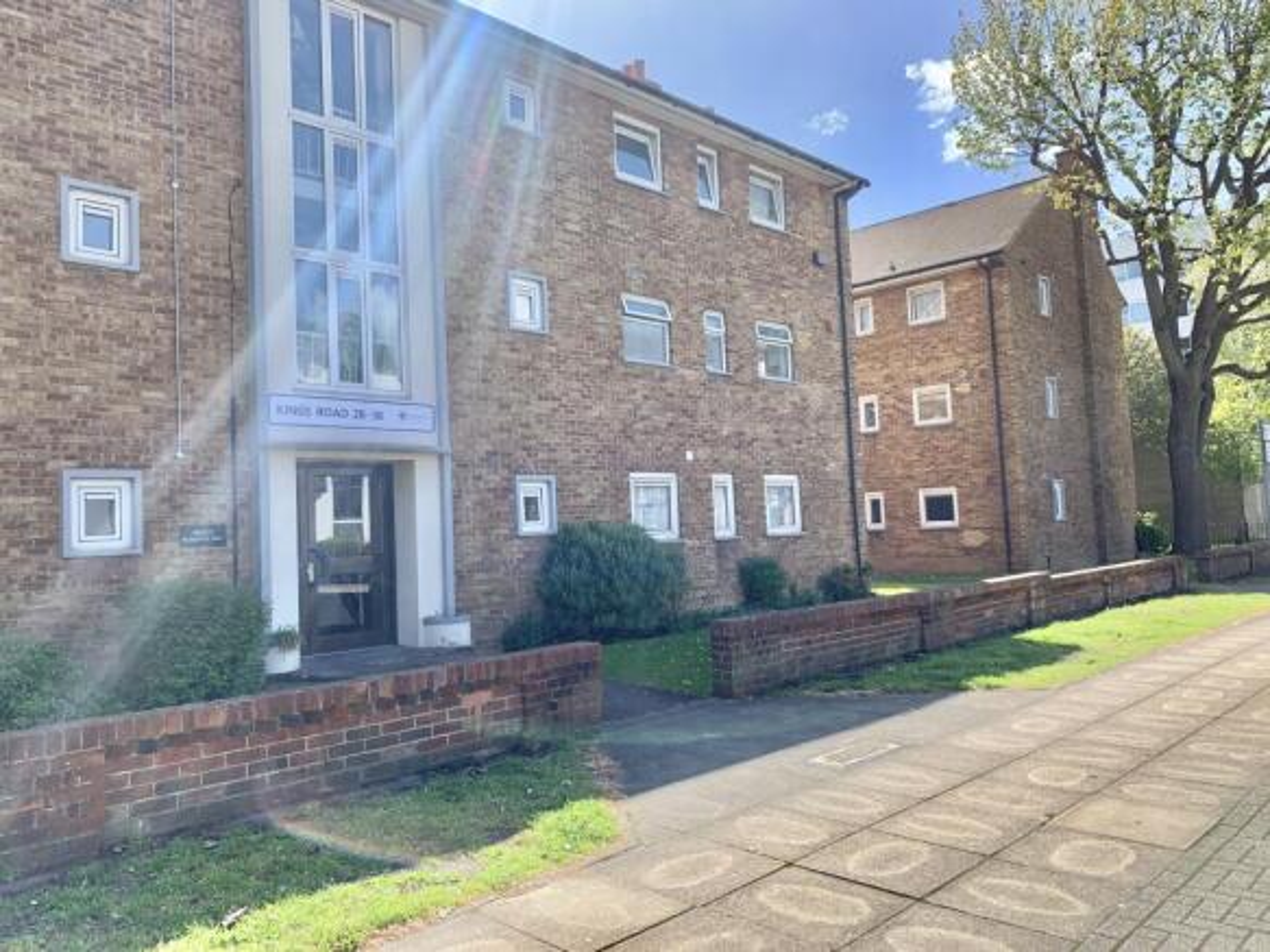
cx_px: 635
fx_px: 954
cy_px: 476
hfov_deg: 67.3
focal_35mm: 26
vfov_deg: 53.0
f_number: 1.8
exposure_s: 1/1136
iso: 25
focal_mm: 4.25
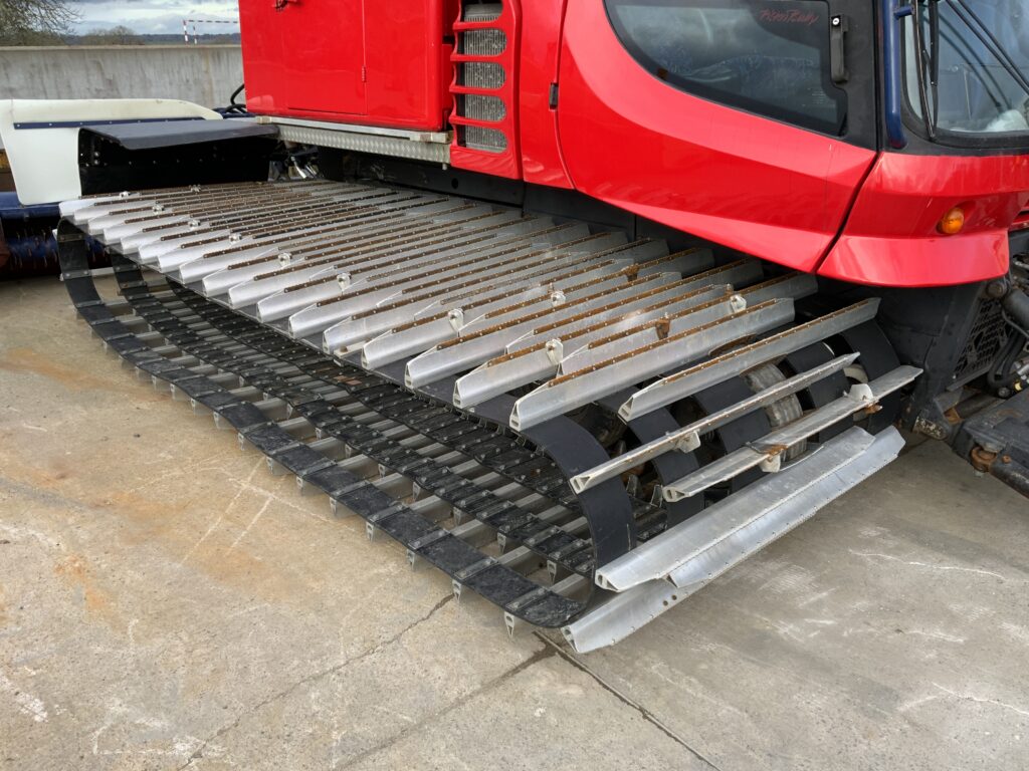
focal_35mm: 29
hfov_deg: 61.7
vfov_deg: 48.2
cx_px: 514
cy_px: 386
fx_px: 862
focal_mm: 3
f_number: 1.8
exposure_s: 1/238
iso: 16
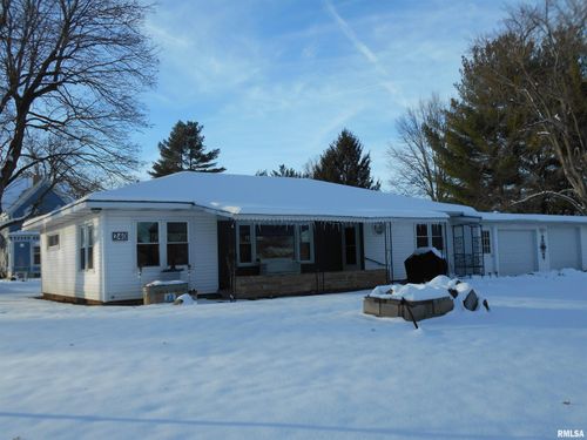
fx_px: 543
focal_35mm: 32
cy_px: 220
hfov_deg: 56.8
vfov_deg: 44.2
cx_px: 294
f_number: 3.6
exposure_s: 1/1000
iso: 80
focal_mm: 5.8
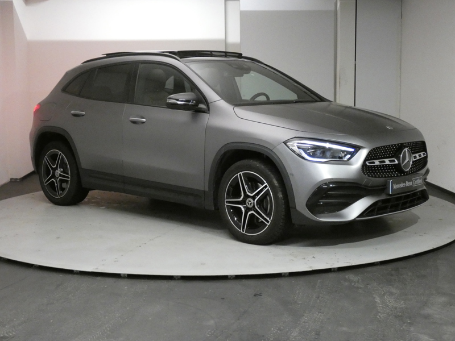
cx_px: 228
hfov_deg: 38.2
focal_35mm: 50
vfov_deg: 29.1
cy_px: 170
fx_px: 657
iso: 1600
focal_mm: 9
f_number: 3.9
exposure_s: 1/60
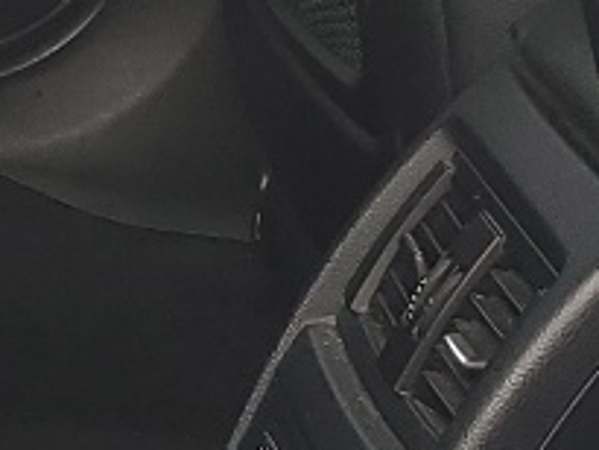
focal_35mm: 203
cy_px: 85
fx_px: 3515
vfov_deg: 7.3
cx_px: -278
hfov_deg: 9.5
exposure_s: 1/120
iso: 53
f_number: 1.5
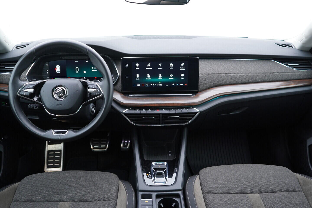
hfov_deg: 53.1
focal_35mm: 36
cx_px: 156
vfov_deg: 36.9
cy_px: 104
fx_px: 312
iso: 250
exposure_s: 1/40
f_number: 2.8
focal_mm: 24
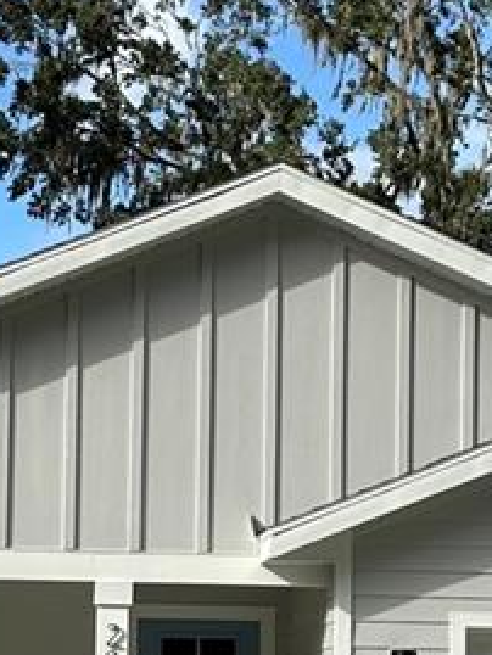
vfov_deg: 18.1
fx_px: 2026
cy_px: 555
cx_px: 166
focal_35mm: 107
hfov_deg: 13.8
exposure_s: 1/4348
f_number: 1.78
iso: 80
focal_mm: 6.86
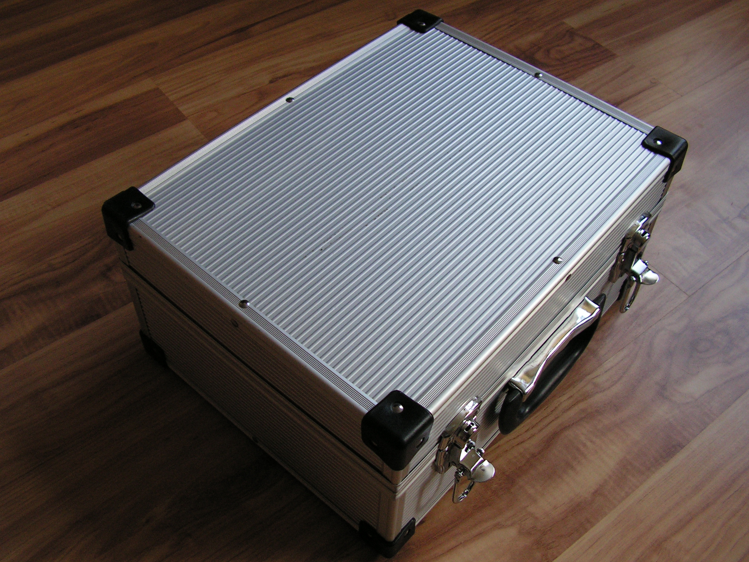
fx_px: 779
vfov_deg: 39.7
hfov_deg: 51.4
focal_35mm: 36
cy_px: 281
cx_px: 374
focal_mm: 6
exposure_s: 1/40
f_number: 3.2
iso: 125
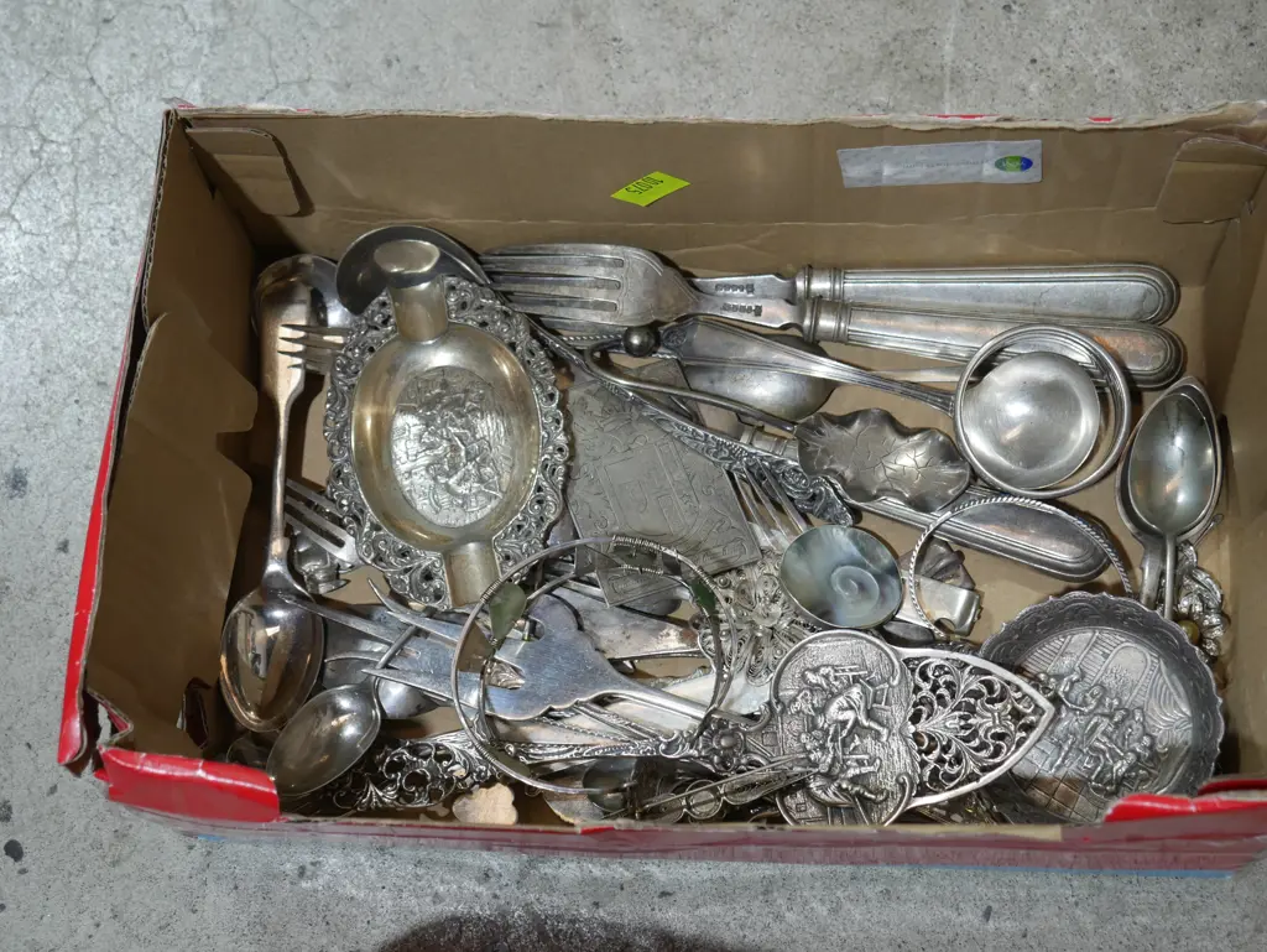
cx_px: 634
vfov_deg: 24.4
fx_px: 2197
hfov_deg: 32.2
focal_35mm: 60
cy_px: 476
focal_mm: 30
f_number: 5.4
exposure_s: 1/60
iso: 400
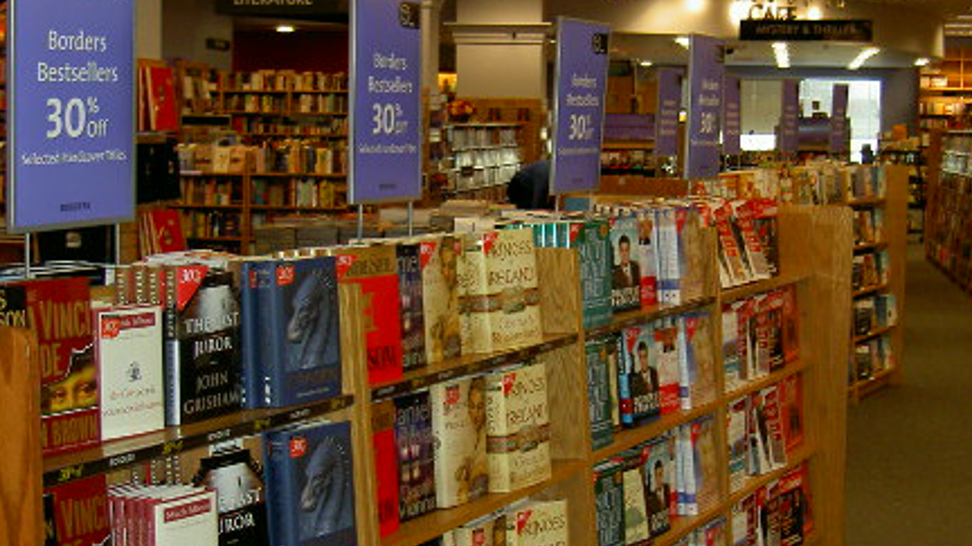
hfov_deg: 33.3
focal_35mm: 63
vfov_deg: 19.1
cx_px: 565
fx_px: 1624
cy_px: 292
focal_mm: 8
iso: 100
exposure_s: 1/59.5
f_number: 2.8
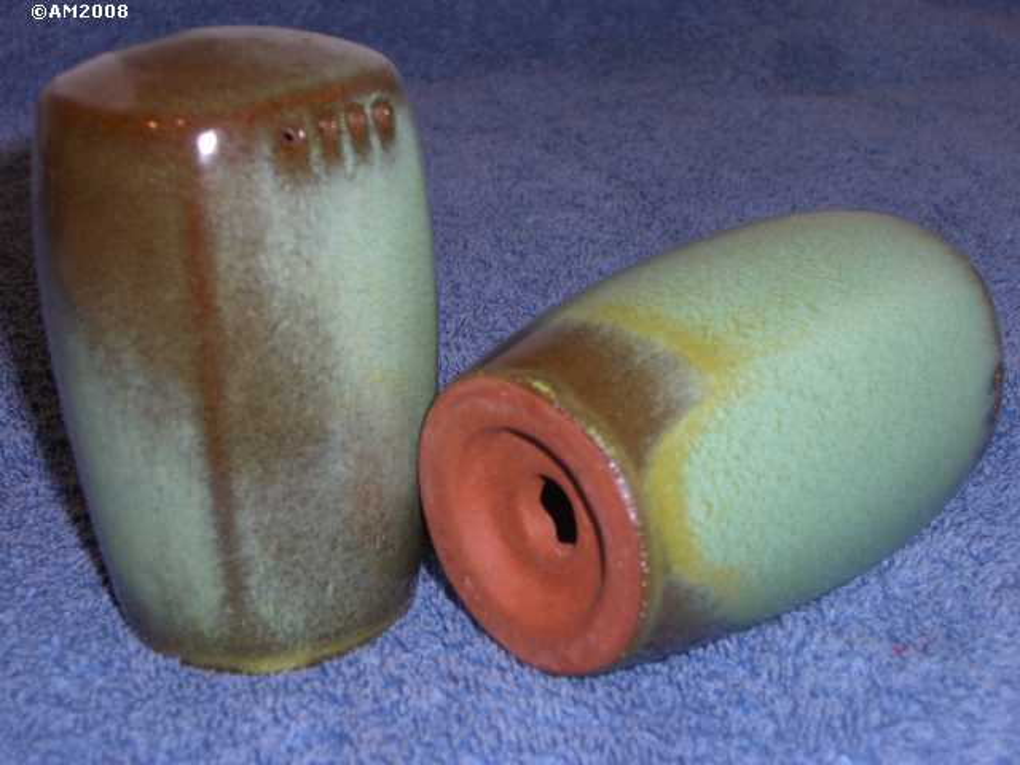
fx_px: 1945
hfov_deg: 29.4
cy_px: 382
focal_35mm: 66
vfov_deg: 22.3
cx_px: 510
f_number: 7.6
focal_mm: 13.7
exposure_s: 1/30
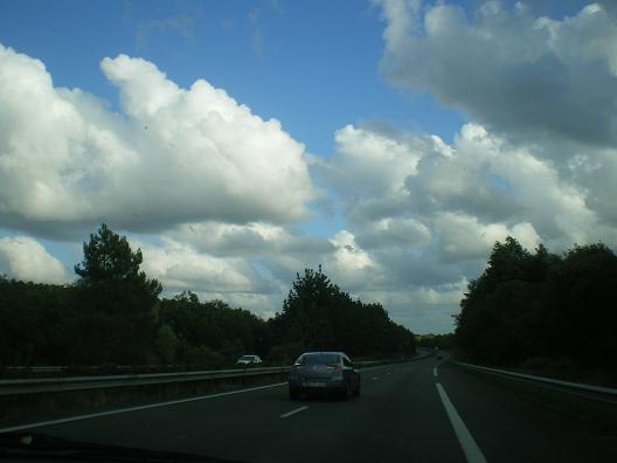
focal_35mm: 38
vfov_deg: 37.7
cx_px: 308
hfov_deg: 49.0
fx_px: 677
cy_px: 232
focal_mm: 6.3
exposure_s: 1/320
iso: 64
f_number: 4.6
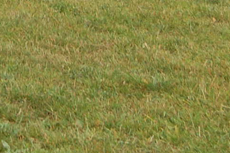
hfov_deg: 5.4
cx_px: -243
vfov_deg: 3.7
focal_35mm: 372
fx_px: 2377
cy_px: -194
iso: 200
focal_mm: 40
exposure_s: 1/200
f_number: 7.1
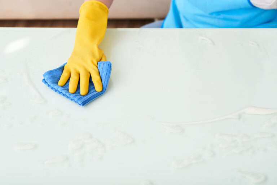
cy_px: 92
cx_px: 138
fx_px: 654
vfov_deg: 16.1
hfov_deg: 23.9
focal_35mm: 85
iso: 160
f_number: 4
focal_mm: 85
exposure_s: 1/250
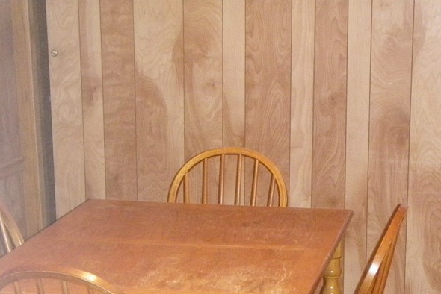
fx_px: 1127
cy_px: 282
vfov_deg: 14.7
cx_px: 306
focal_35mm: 92
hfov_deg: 22.0
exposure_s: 1/40
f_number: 4
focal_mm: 9.13
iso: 800
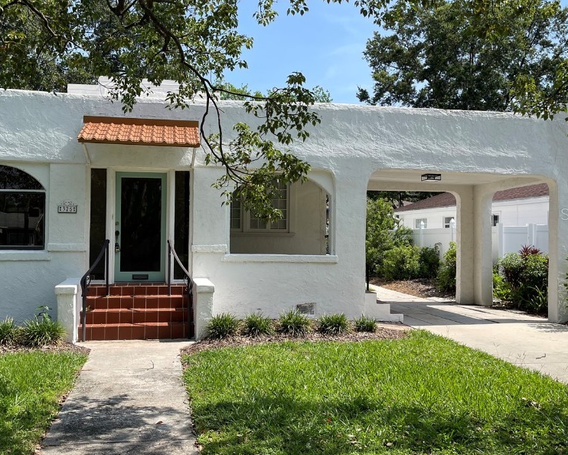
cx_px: 241
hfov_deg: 51.3
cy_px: 214
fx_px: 589
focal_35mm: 35
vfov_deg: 42.2
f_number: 1.6
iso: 32
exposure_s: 1/2488
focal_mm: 5.1
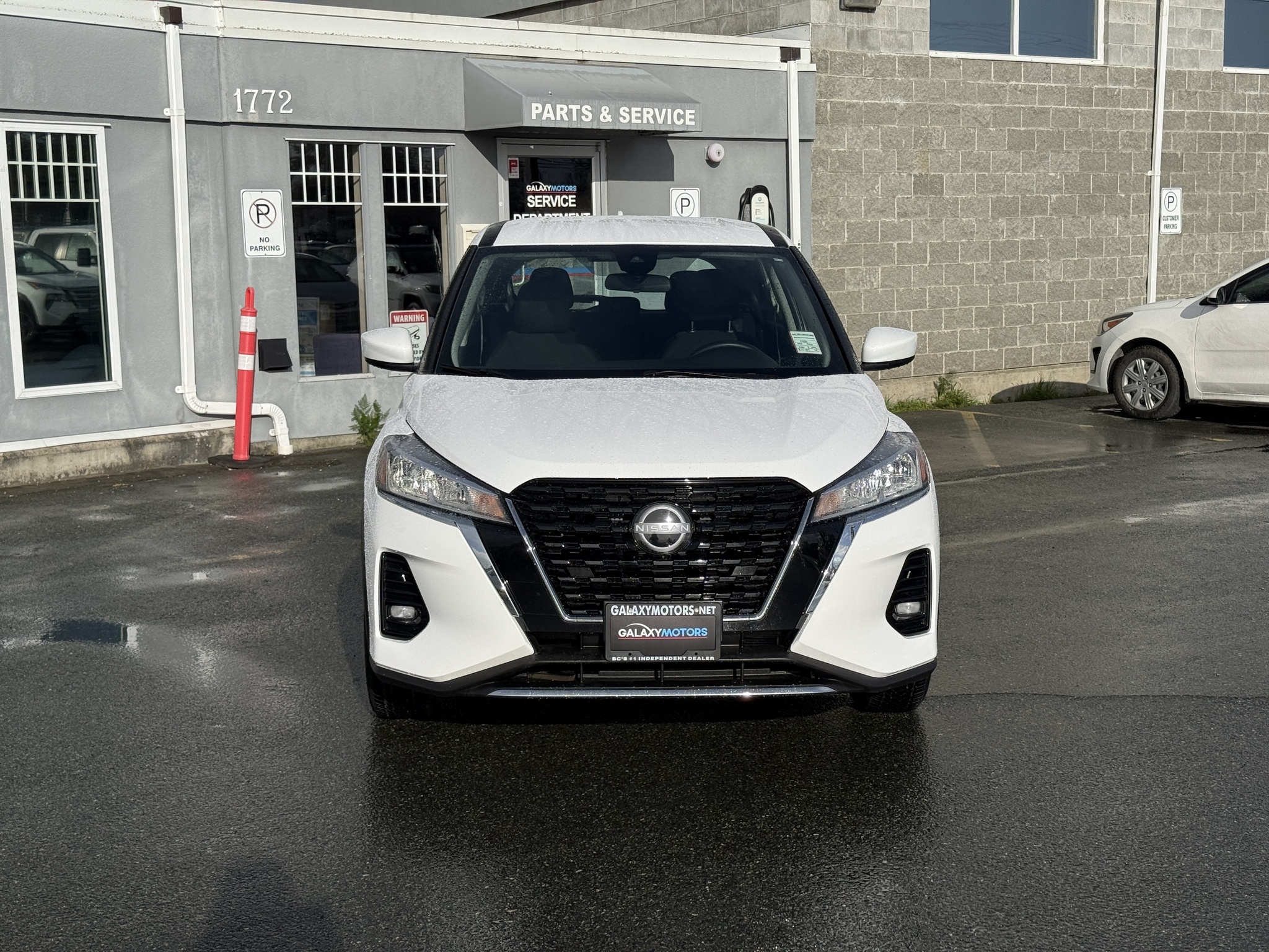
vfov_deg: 30.3
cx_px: 634
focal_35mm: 48
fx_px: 1760
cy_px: 476
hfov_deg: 39.7
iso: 64
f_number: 1.78
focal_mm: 6.76
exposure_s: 1/11364
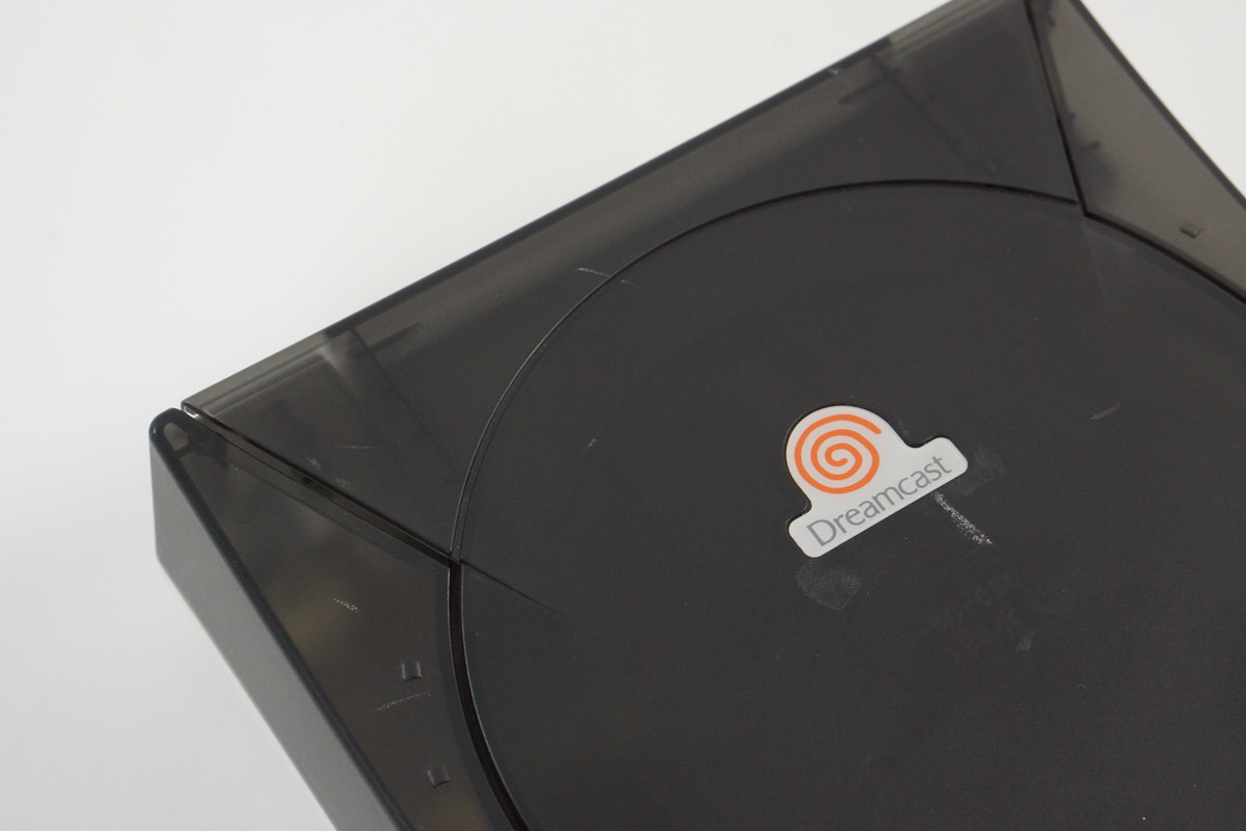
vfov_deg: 18.2
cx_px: 623
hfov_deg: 27.0
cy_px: 416
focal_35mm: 75
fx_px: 2596
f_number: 7.1
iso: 1600
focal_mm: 50
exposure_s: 1/80
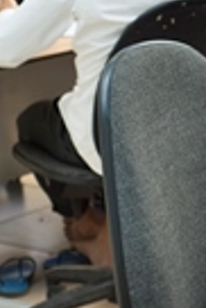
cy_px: 6
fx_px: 1413
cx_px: 430
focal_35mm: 165
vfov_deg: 12.3
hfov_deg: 7.9
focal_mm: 50
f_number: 5
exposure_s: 1/50
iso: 400
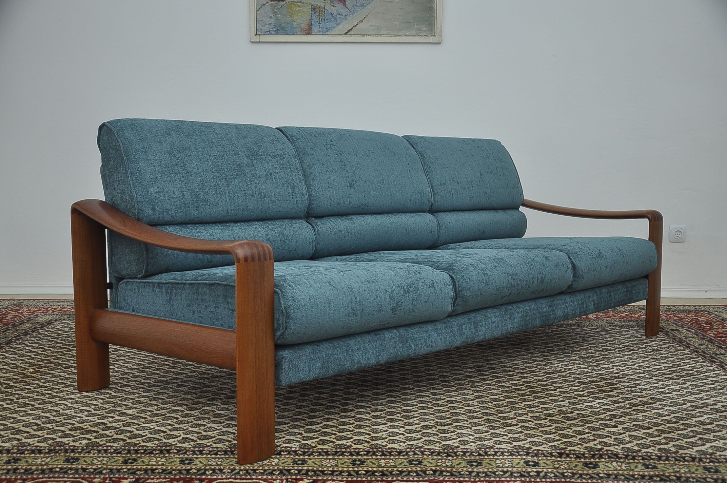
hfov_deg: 49.6
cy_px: 242
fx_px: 787
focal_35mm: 39
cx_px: 364
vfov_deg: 34.1
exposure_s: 1/200
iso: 320
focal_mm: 26
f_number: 4
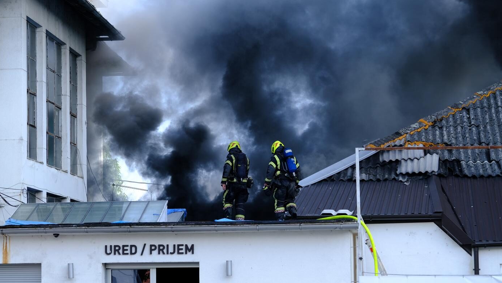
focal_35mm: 100
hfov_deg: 21.4
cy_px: 181
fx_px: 1331
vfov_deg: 12.1
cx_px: 246
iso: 200
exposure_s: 1/400
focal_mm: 55
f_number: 4
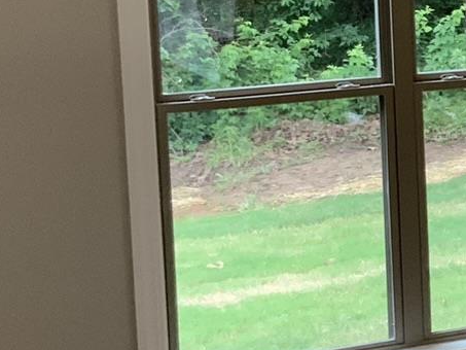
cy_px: 30
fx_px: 1764
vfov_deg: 11.2
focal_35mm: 131
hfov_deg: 14.0
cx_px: 733
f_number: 1.8
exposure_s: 1/60
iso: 64
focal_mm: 3
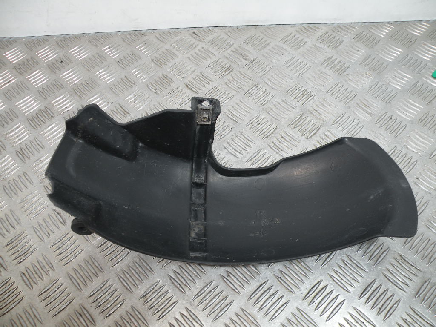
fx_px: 340
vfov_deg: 51.4
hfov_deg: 65.3
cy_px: 164
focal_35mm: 27
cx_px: 218
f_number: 2.8
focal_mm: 4.7
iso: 79
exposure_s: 1/67
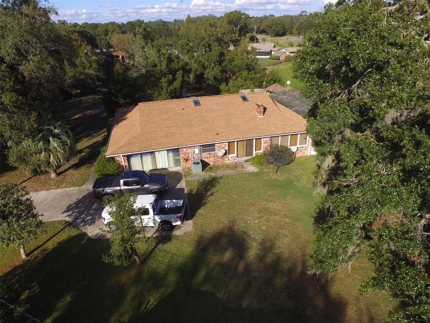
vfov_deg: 66.0
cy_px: 162
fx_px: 248
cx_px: 215
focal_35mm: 20
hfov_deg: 81.7
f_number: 2.8
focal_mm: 3.61
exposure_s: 1/1167
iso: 100
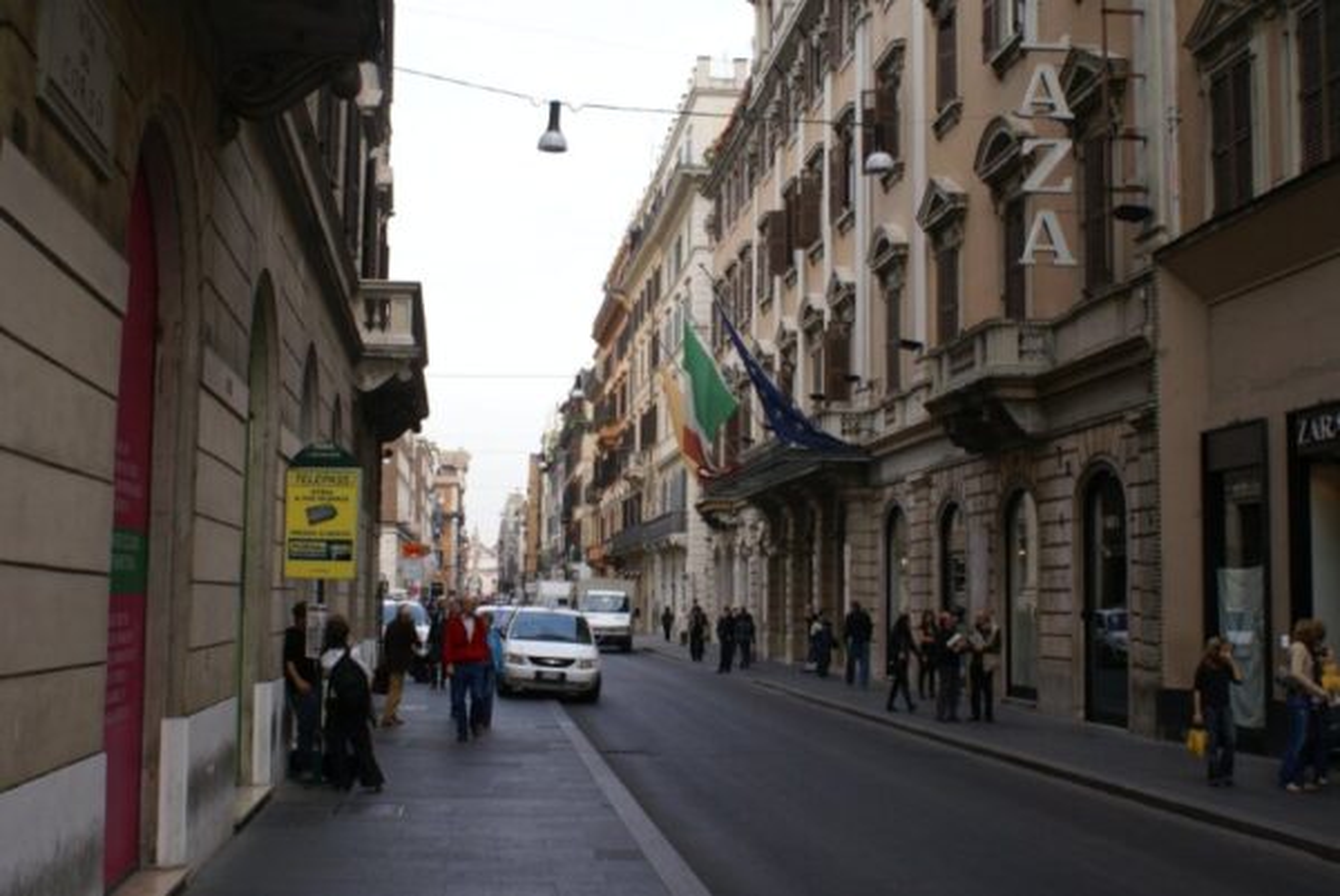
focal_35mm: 42
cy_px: 448
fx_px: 1564
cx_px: 670
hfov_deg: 46.4
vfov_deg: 31.9
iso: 100
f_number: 8
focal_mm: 28
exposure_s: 1/80
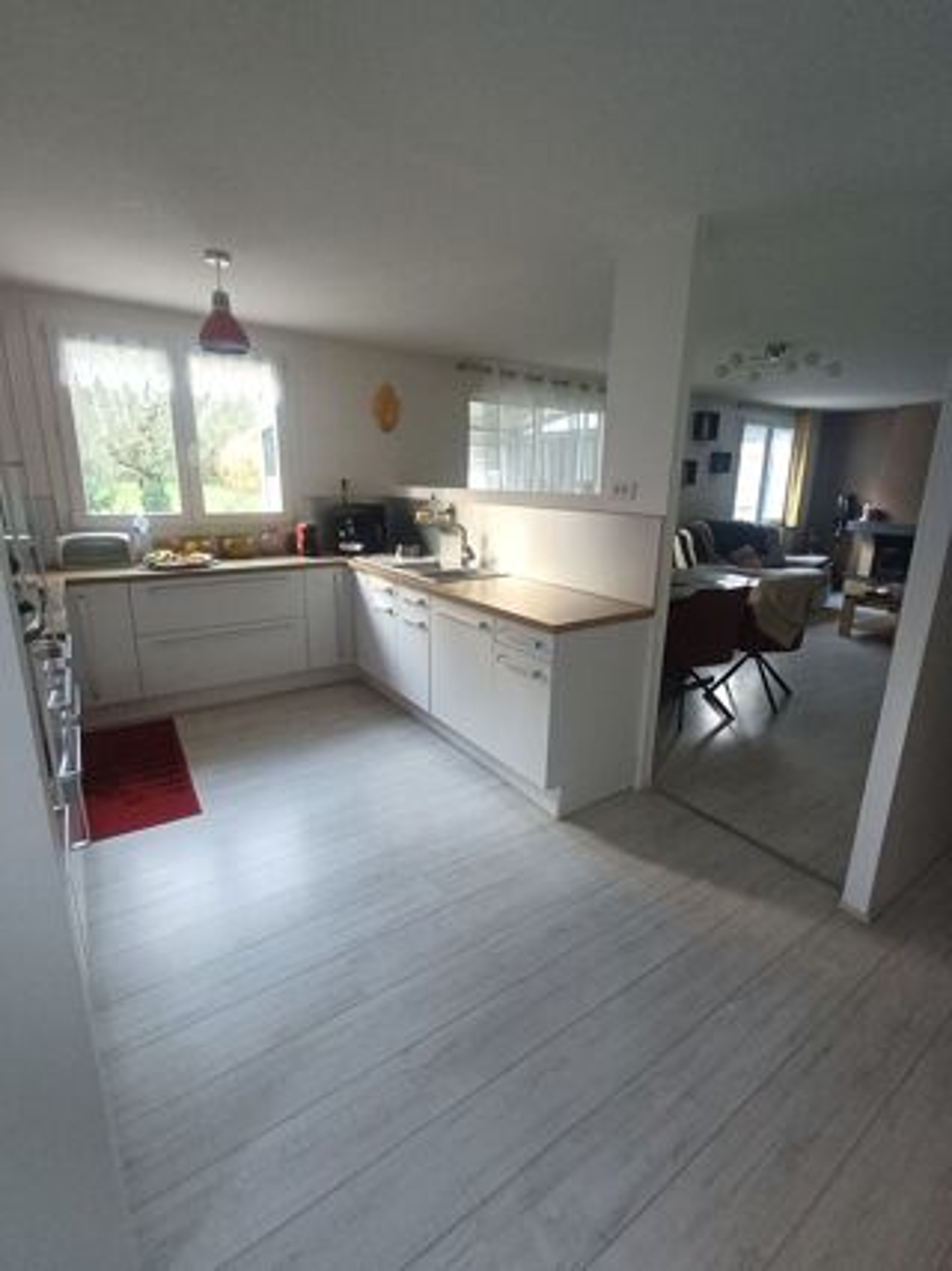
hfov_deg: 78.1
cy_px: 636
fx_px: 587
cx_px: 476
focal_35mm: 16
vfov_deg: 94.5
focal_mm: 1.64
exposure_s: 1/33.3
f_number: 2.2
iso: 200
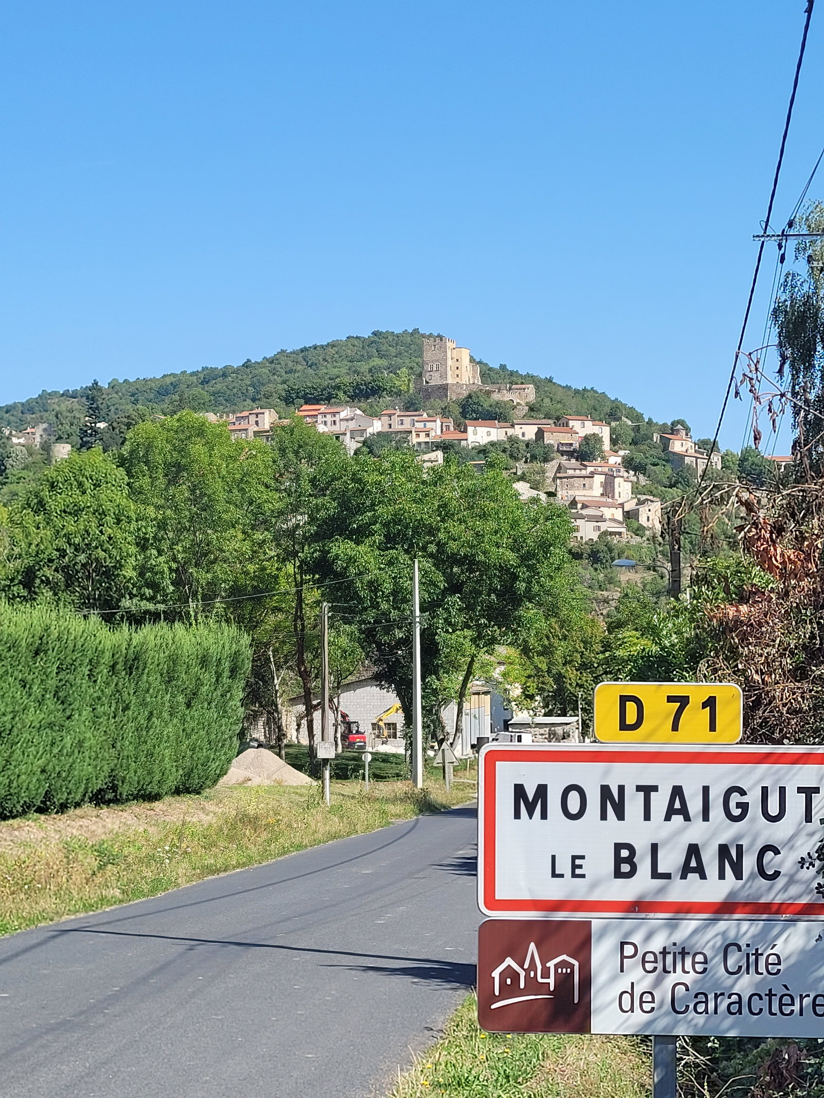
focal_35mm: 26
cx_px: 412
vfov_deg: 67.3
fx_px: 825
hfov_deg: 53.1
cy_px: 549
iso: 40
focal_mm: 5.4
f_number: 1.8
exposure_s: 1/1628
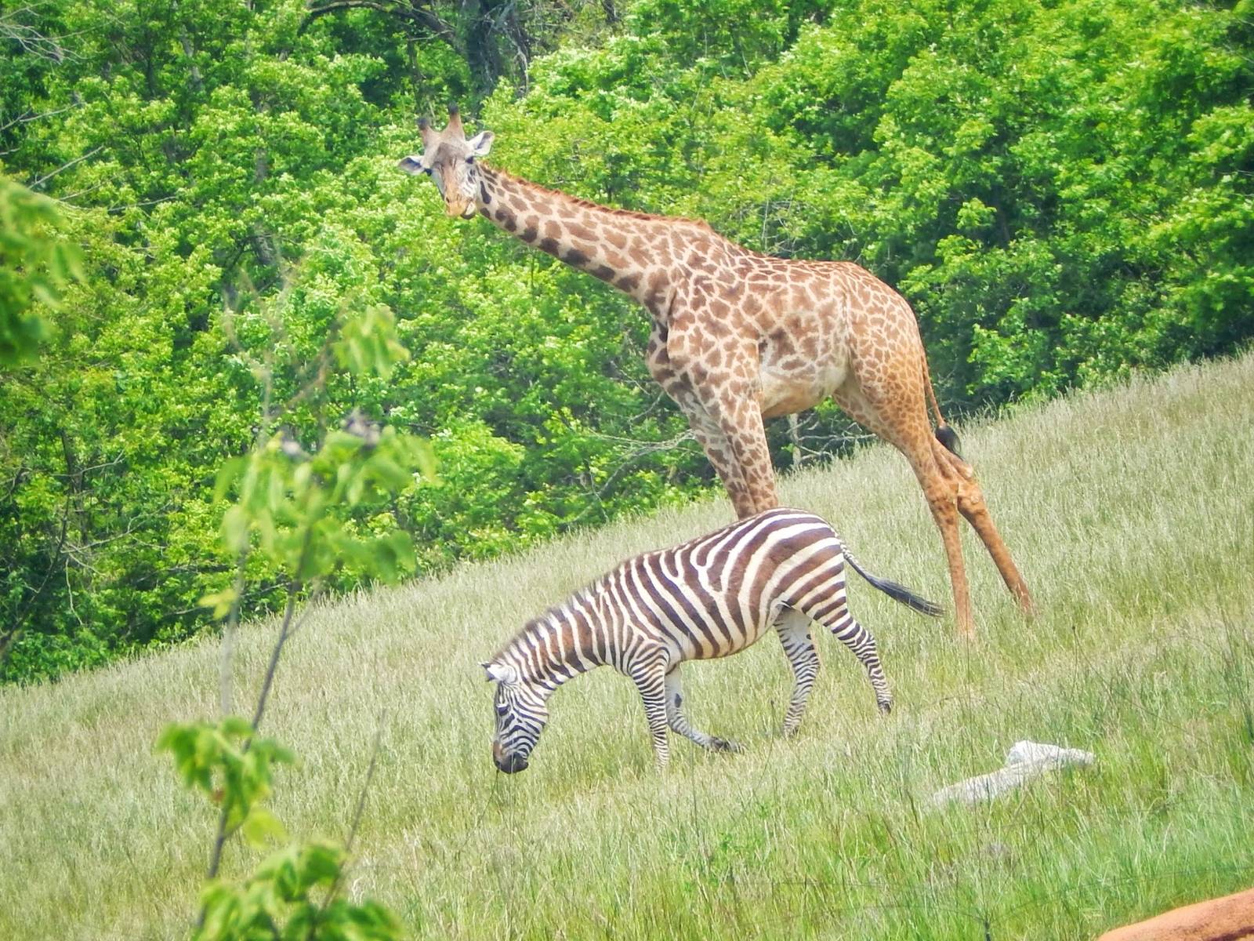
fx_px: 12534
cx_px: 627
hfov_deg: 5.7
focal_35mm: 346
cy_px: 470
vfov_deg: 4.3
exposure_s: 1/250
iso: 125
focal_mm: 62.2
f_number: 5.7
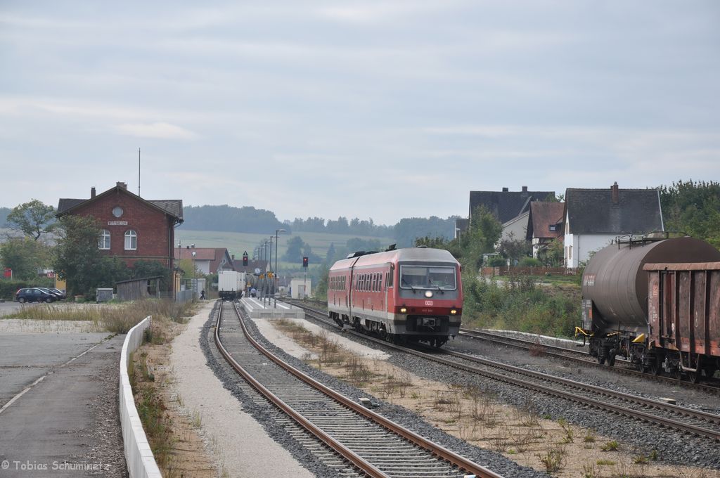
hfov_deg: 18.2
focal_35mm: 112
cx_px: 360
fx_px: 2247
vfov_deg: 12.1
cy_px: 239
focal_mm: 75
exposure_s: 1/500
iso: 200
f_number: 8
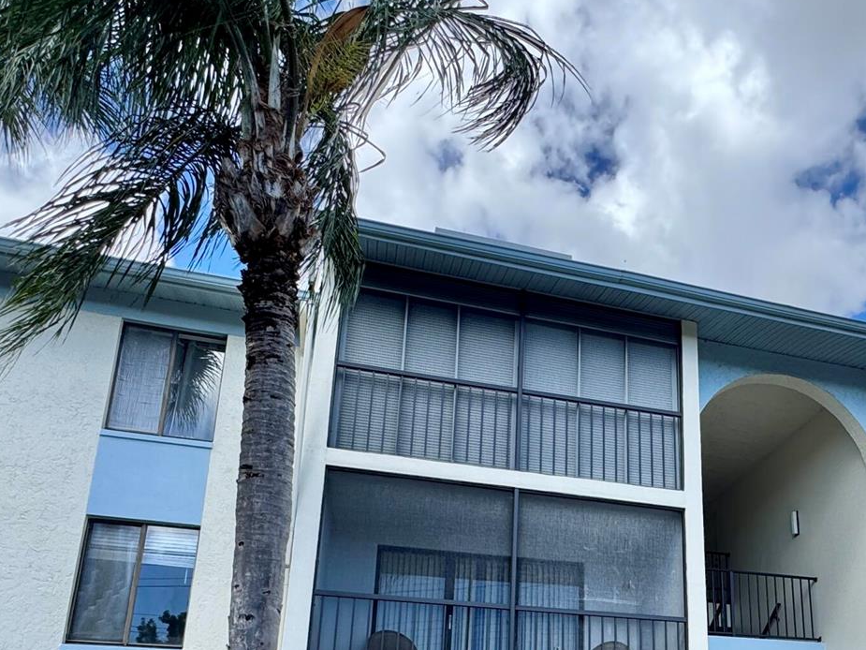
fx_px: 776
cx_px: 605
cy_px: 602
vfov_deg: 41.3
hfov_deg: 56.6
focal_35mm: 31
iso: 40
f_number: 2.2
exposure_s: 1/515
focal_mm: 2.22
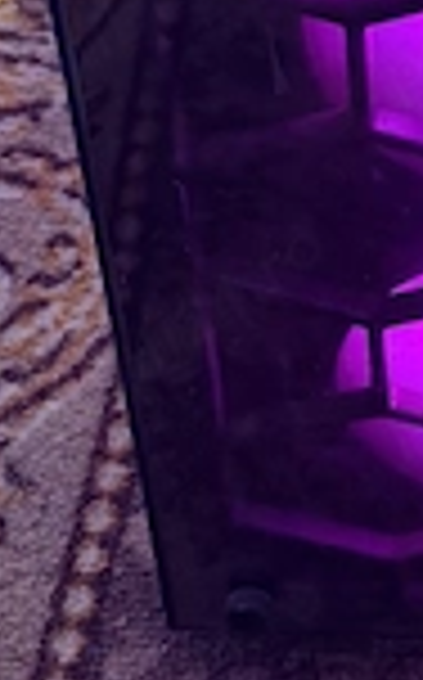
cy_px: 41
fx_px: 2497
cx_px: 616
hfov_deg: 9.4
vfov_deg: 15.3
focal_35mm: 135
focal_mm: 6.76
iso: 800
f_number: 1.78
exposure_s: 1/19
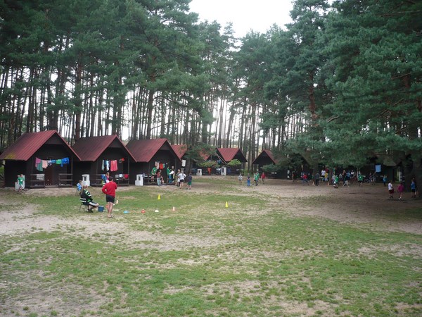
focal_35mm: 35
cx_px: 211
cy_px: 158
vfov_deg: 40.7
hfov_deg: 52.6
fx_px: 427
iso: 100
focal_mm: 5.8
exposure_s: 1/160
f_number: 2.8
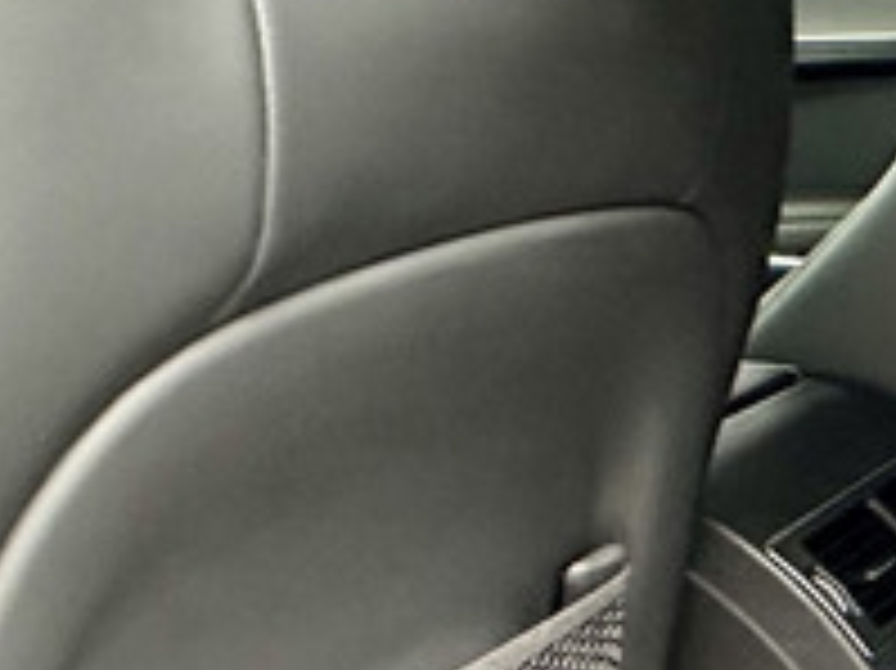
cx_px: 1783
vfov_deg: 20.1
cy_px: 580
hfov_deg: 18.3
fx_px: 1863
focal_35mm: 72
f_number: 2.2
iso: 640
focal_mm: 2.22
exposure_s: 1/60
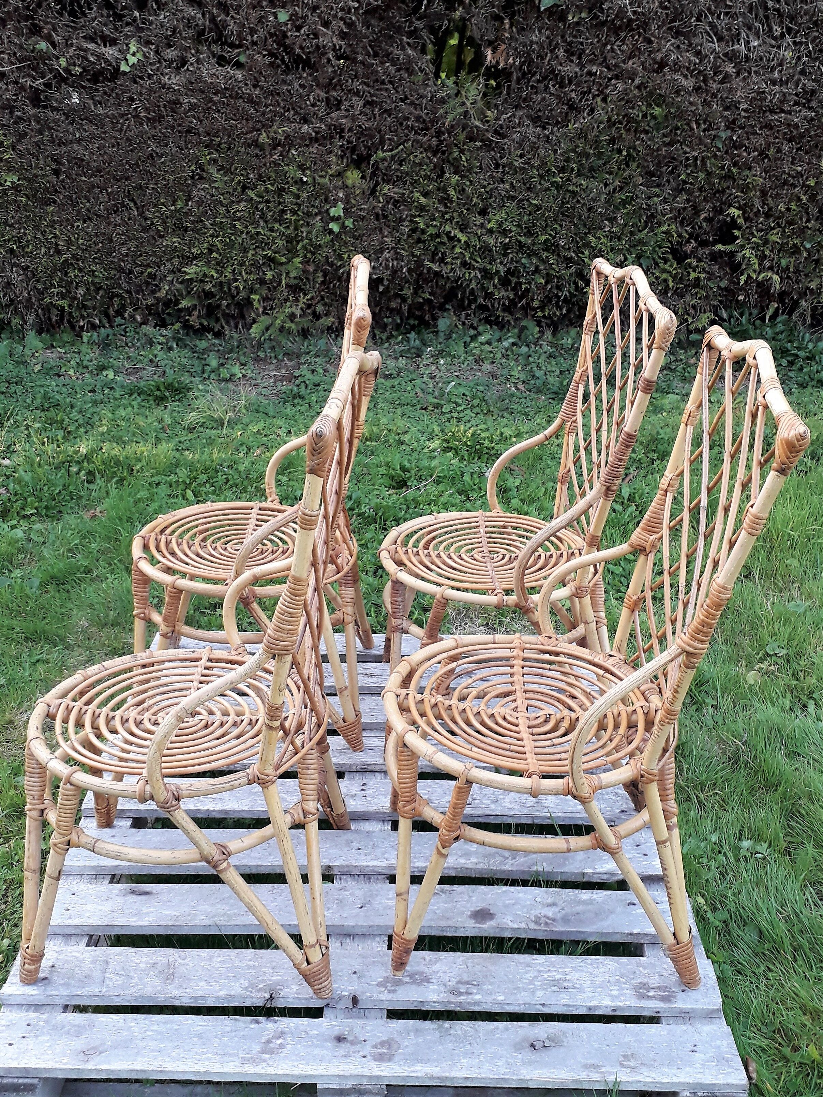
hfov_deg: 51.4
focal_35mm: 27
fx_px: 856
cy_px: 548
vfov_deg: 65.3
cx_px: 412
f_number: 1.9
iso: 80
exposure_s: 1/100
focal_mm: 3.6
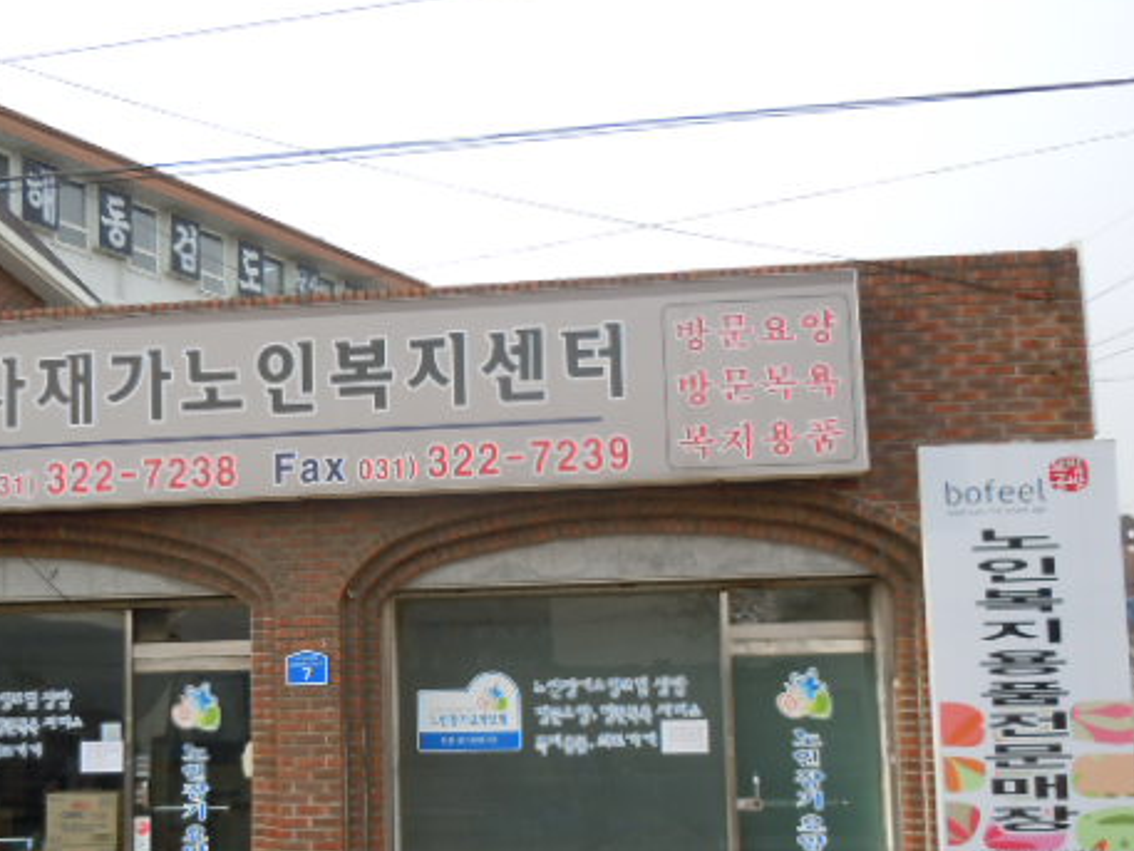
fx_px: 1376
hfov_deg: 44.1
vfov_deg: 34.0
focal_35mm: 42
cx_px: 380
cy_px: 578
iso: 100
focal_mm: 5.4
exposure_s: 1/320
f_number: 3.5
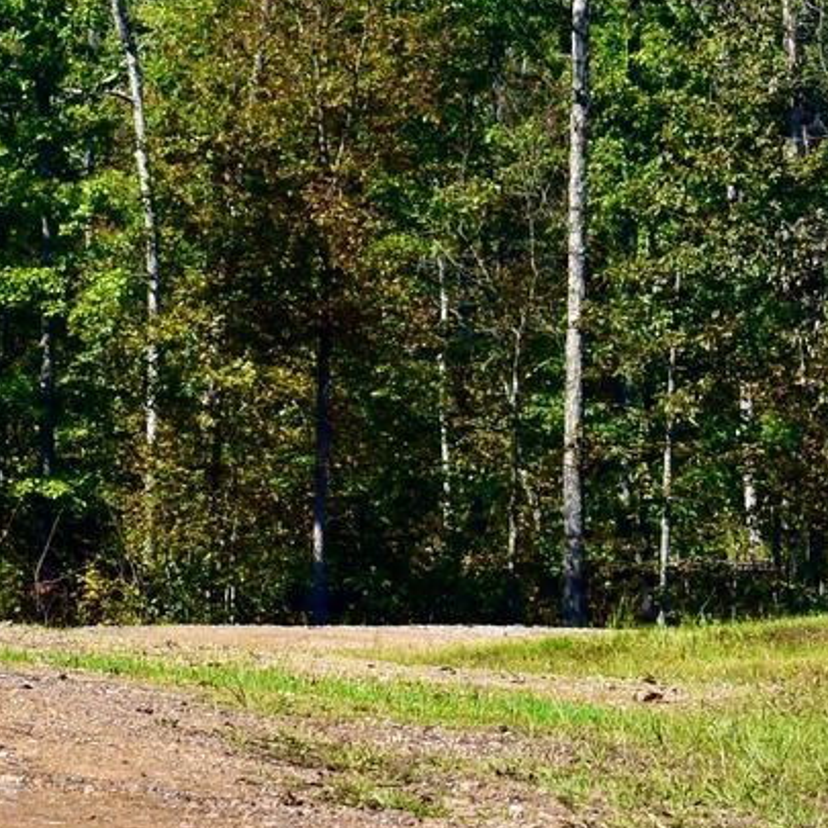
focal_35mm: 451
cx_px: -442
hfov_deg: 3.9
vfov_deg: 3.9
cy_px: -463
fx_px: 12205
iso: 125
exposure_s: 1/500
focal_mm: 70
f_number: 6.3
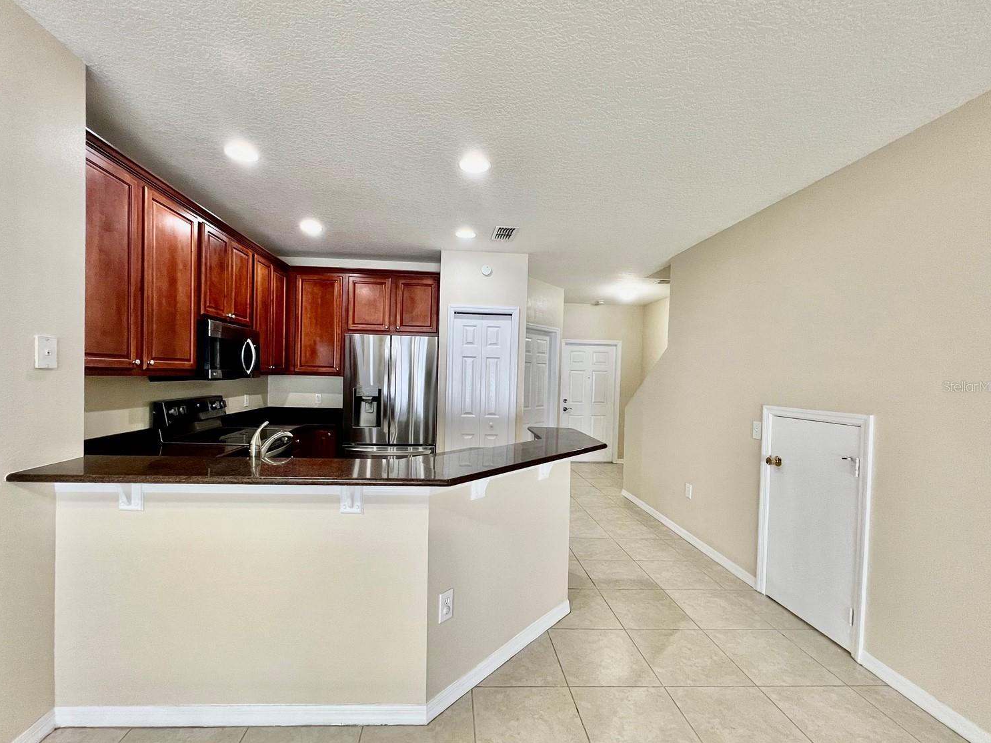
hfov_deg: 102.0
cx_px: 472
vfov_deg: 85.6
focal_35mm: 14
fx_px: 401
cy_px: 386
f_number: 1.8
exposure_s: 1/120
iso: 200
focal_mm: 1.57
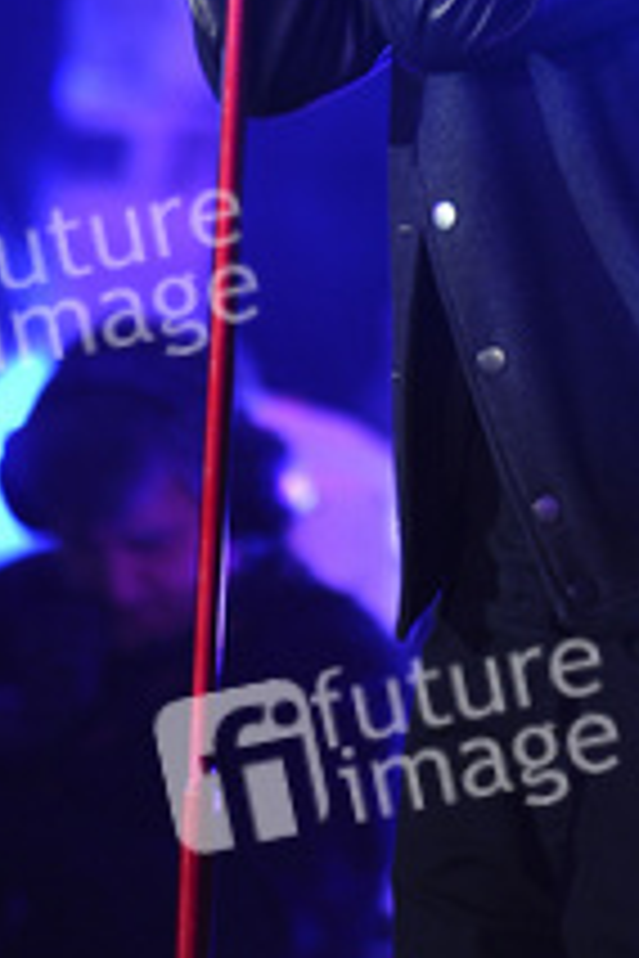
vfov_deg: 3.7
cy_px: 72
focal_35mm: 564
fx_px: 15015
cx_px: 520
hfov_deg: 2.4
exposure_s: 1/200
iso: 640
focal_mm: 200
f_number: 2.8
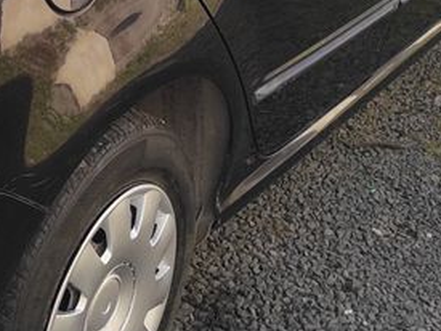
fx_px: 1184
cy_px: -40
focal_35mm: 93
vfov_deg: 15.4
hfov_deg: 20.0
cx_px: -61
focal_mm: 5.43
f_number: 1.89
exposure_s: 1/1607
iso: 100
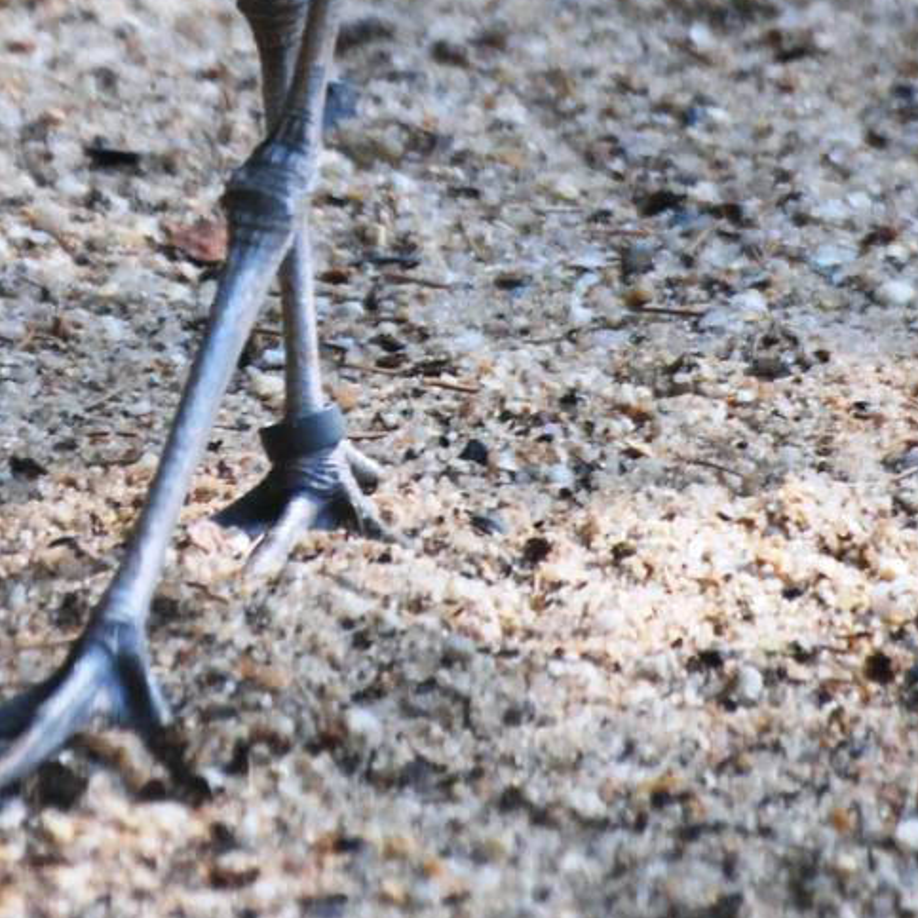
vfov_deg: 1.5
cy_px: -348
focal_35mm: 1142
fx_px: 34264
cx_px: 73
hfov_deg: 1.5
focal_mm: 270
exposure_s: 1/400
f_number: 5.6
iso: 1000
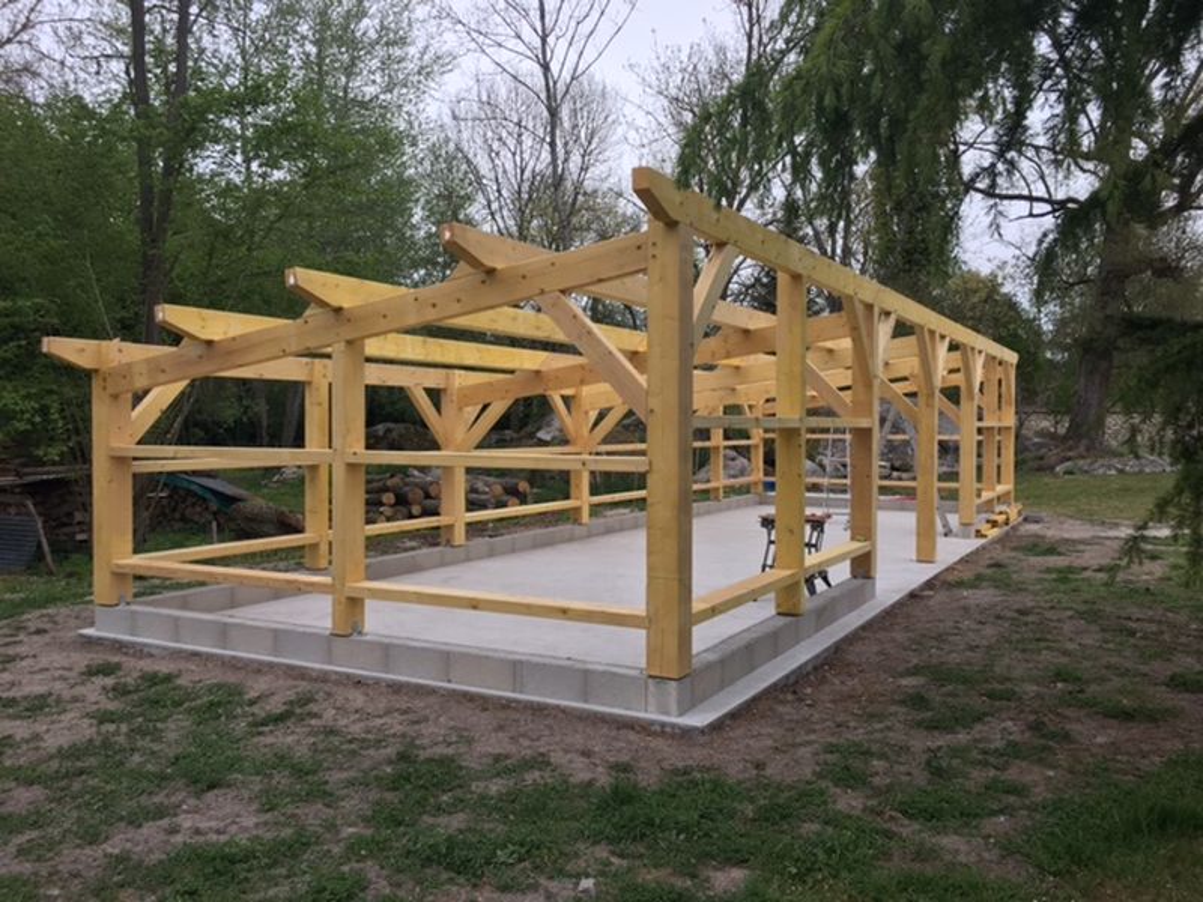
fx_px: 1008
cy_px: 451
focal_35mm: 29
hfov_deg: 61.7
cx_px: 602
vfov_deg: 48.2
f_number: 2.2
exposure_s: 1/100
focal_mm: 4.15
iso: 40
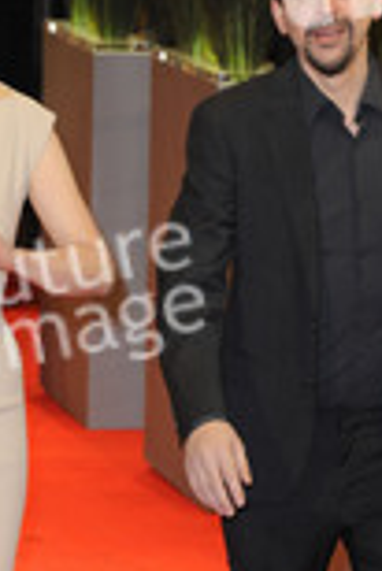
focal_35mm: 272
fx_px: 4319
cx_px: 122
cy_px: 497
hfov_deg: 5.1
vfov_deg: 7.5
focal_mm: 105
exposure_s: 1/200
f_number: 5.6
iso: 3200
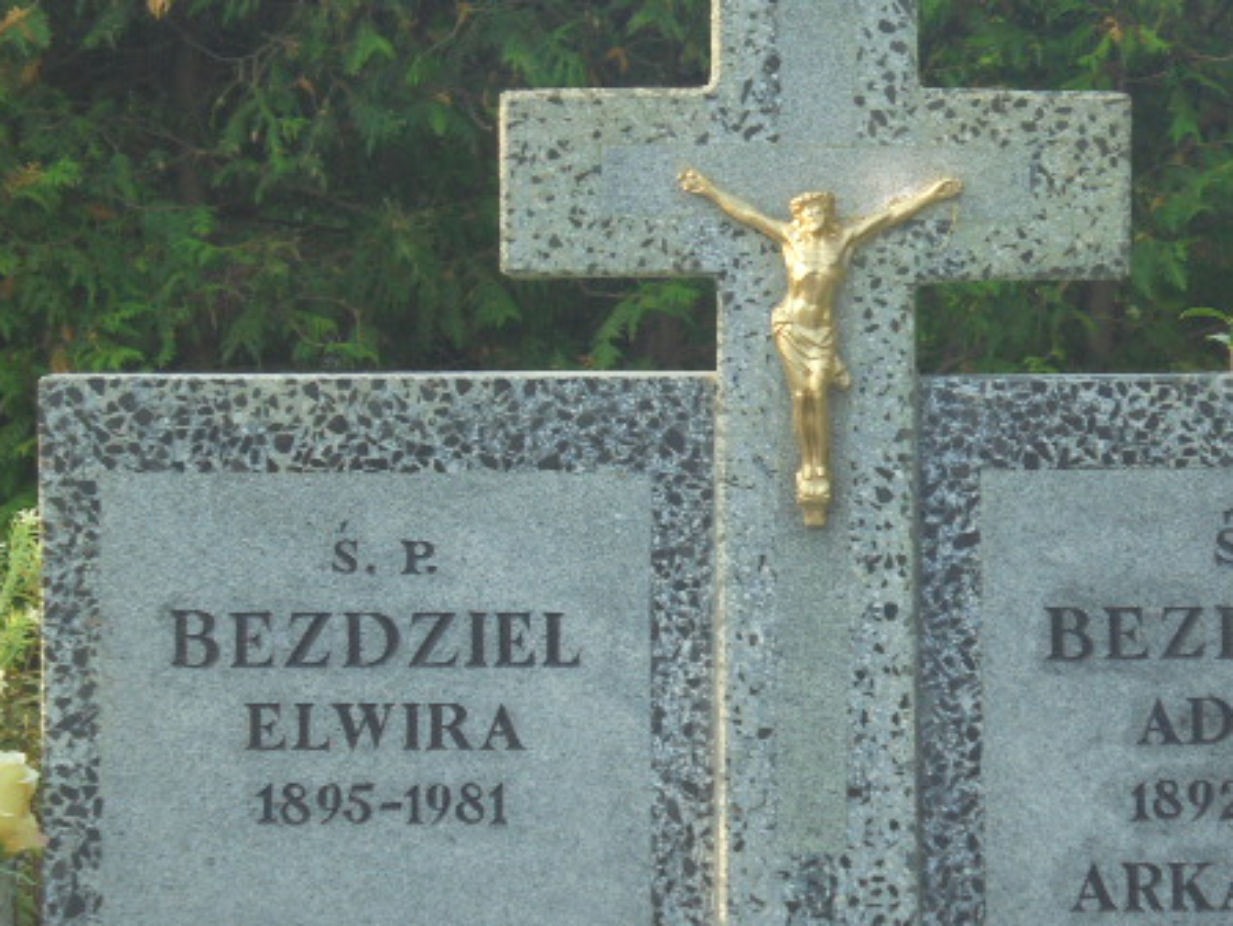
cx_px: 761
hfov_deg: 14.7
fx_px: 4774
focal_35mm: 134
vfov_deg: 11.1
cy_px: 462
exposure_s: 1/40
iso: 100
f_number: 4.7
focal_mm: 16.9
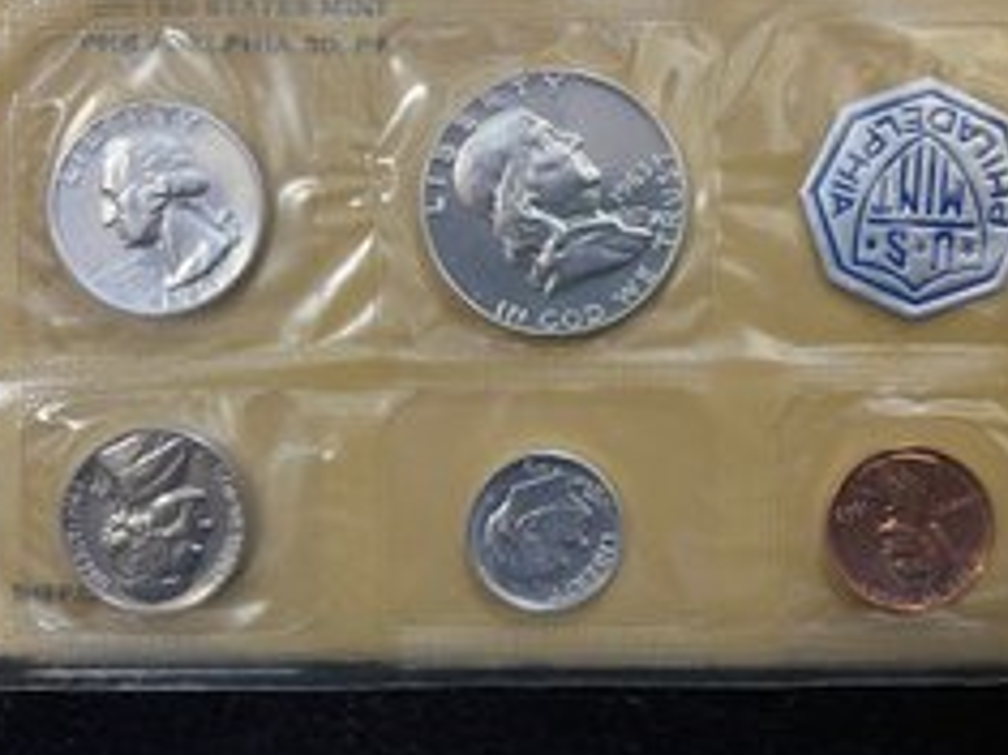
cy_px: 260
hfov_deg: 48.7
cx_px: 603
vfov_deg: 37.3
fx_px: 1106
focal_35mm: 38
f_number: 1.5
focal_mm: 5.7
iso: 80
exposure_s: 1/60
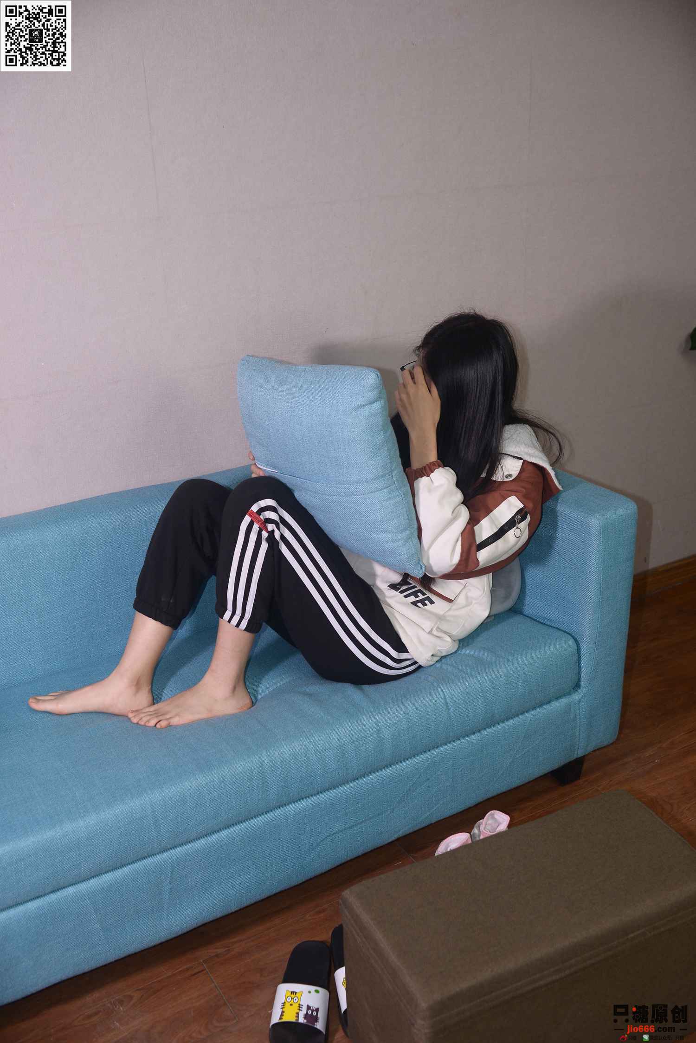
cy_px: 522
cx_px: 348
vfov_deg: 54.4
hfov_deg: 37.9
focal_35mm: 35
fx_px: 1014
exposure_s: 1/125
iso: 500
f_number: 5.6
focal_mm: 35
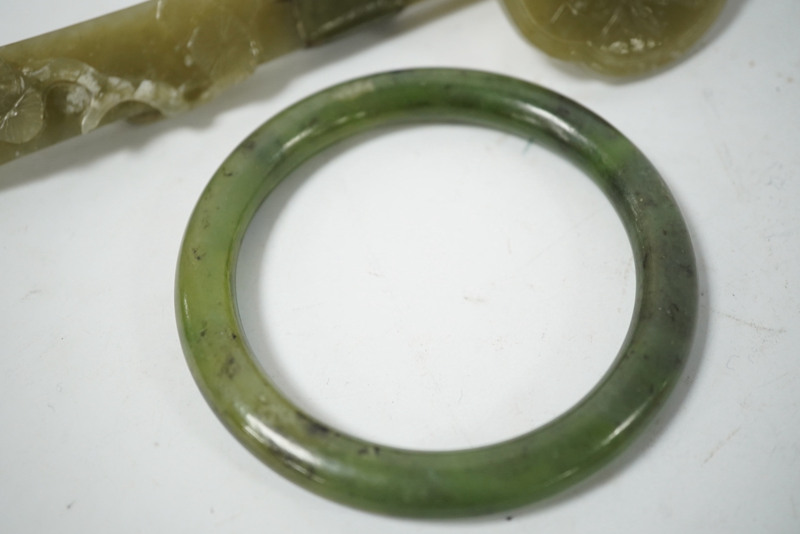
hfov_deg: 42.7
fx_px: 1022
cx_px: 396
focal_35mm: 46
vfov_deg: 29.3
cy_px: 266
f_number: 5.6
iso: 1250
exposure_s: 1/125
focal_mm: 30
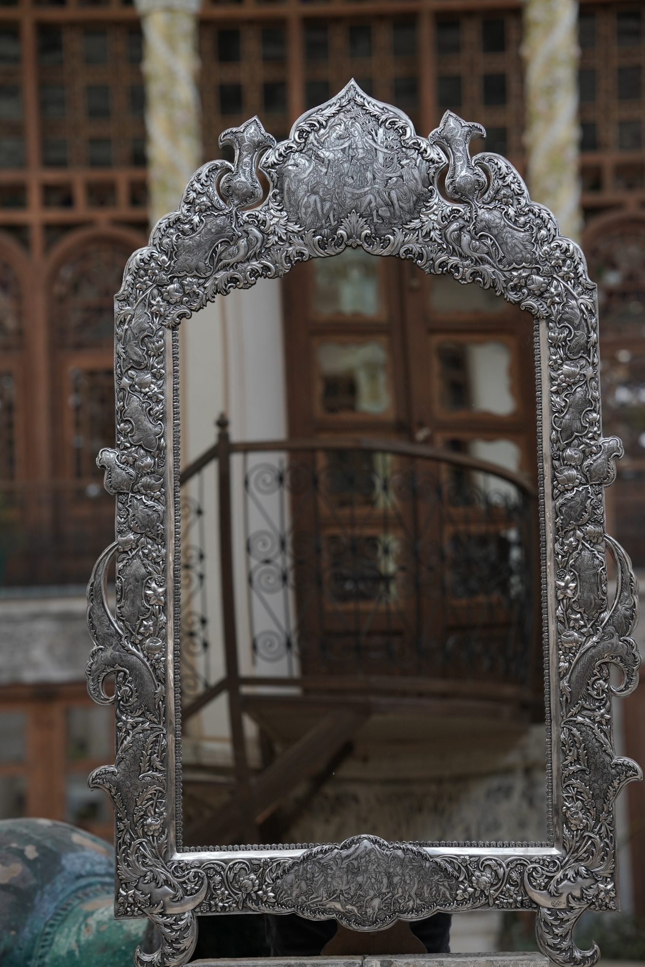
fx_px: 2660
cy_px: 529
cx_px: 351
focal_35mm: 99
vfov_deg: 20.6
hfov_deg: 13.8
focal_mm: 85
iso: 250
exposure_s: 1/250
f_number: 3.2
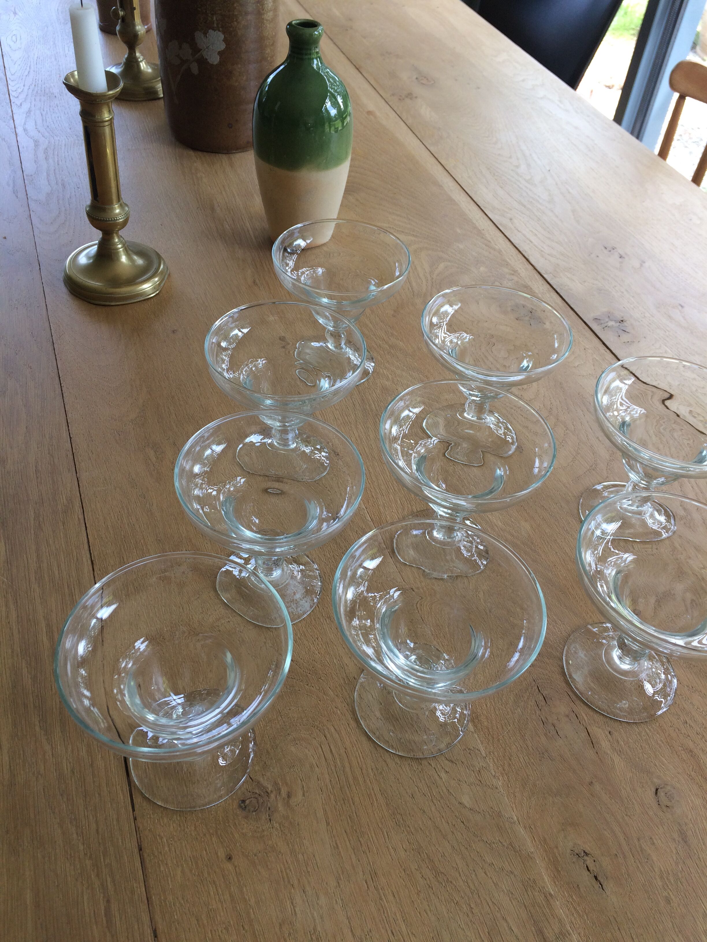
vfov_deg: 61.7
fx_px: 790
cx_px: 354
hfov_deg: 48.2
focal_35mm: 29
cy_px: 471
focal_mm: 4.15
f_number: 2.2
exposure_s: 1/100
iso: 40
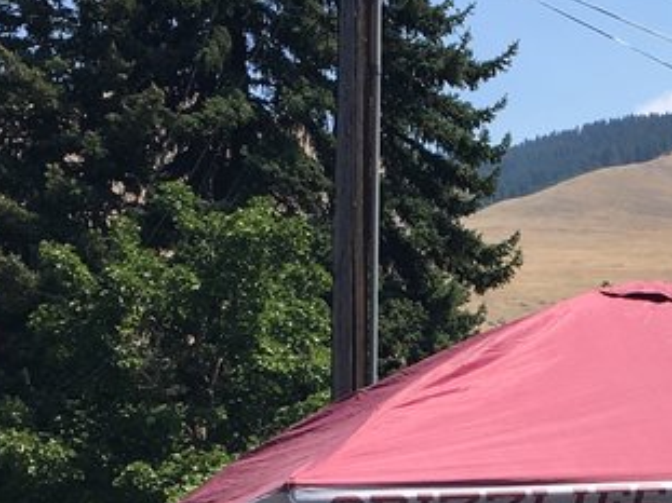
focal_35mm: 112
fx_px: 2173
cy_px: 579
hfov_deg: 16.8
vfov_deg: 12.9
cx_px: 817
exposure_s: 1/1399
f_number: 2.2
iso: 25
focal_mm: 4.15
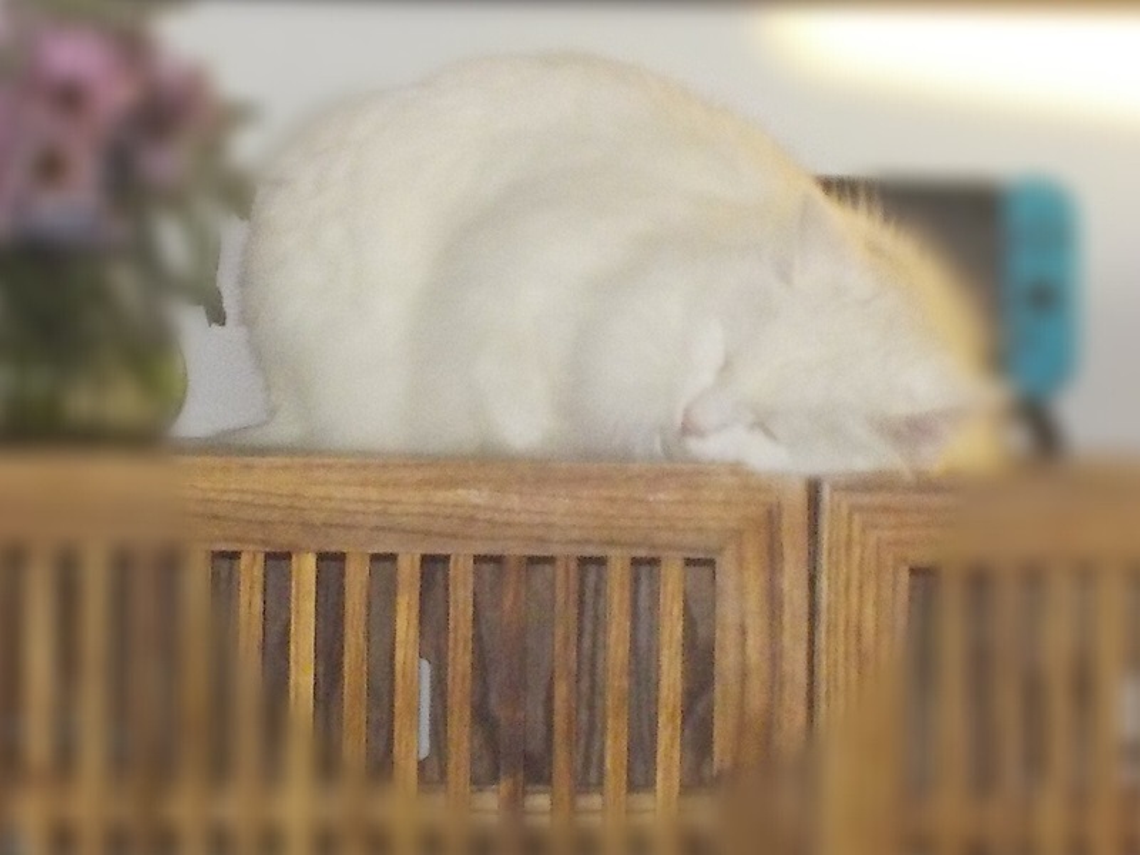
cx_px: 570
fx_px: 2964
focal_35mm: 90
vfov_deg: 16.4
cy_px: 428
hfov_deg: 21.8
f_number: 5.9
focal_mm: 12.3
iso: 400
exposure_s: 1/60
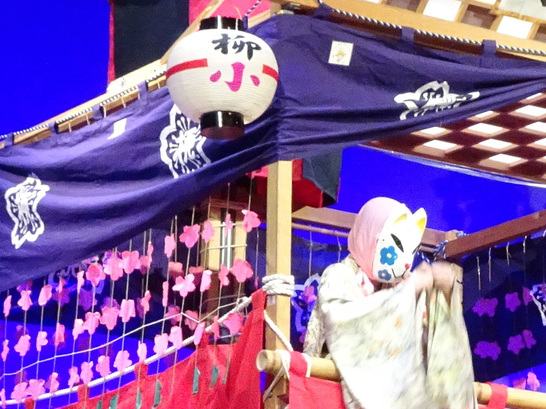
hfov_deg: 10.4
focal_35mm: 188
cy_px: 460
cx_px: 537
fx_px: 2966
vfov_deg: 7.8
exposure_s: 1/50
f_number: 4.5
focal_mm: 8.51
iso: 640
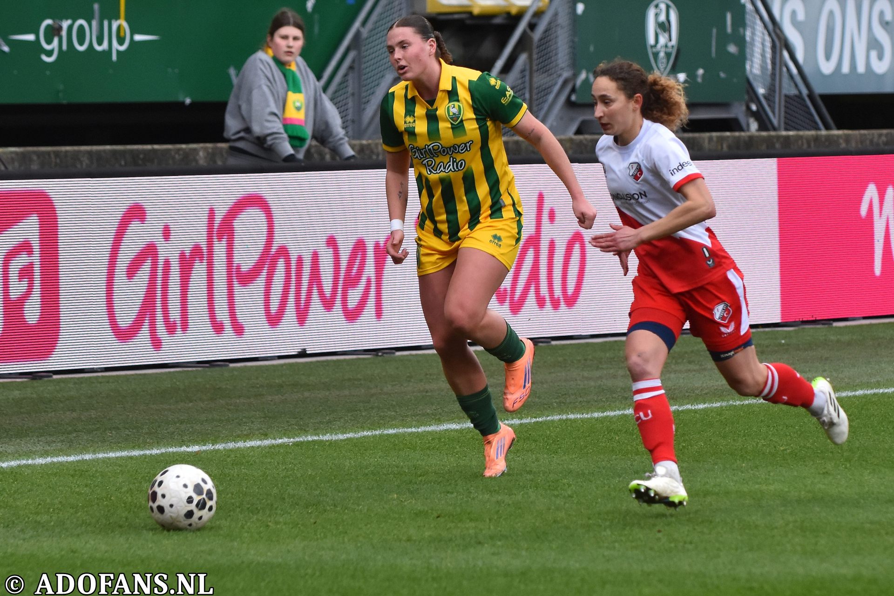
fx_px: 4842
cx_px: 447
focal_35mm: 195
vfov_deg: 7.0
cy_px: 298
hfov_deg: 10.5
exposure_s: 1/1000
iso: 800
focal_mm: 130
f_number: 3.2
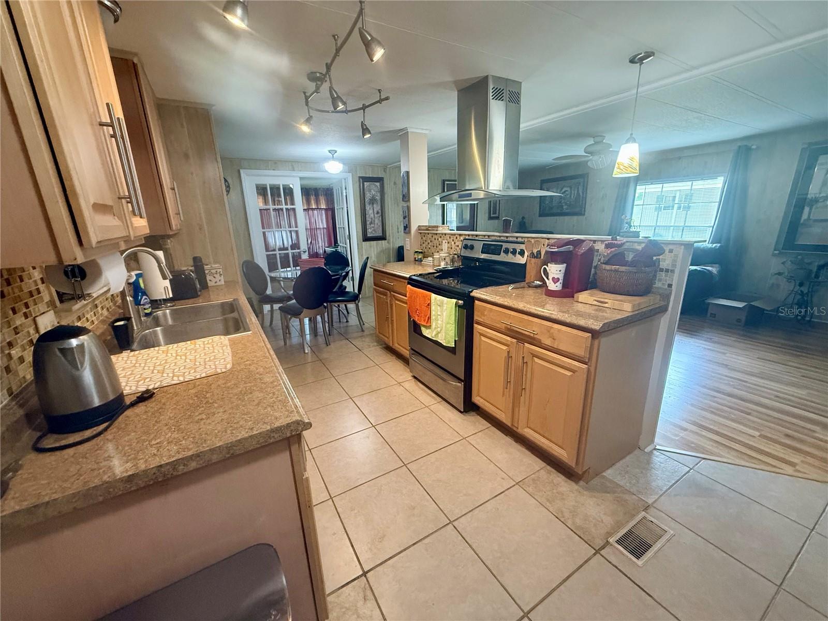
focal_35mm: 14
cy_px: 310
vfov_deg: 85.7
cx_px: 414
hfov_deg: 102.1
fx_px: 335
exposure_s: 1/60
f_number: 2.2
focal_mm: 2.22
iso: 500
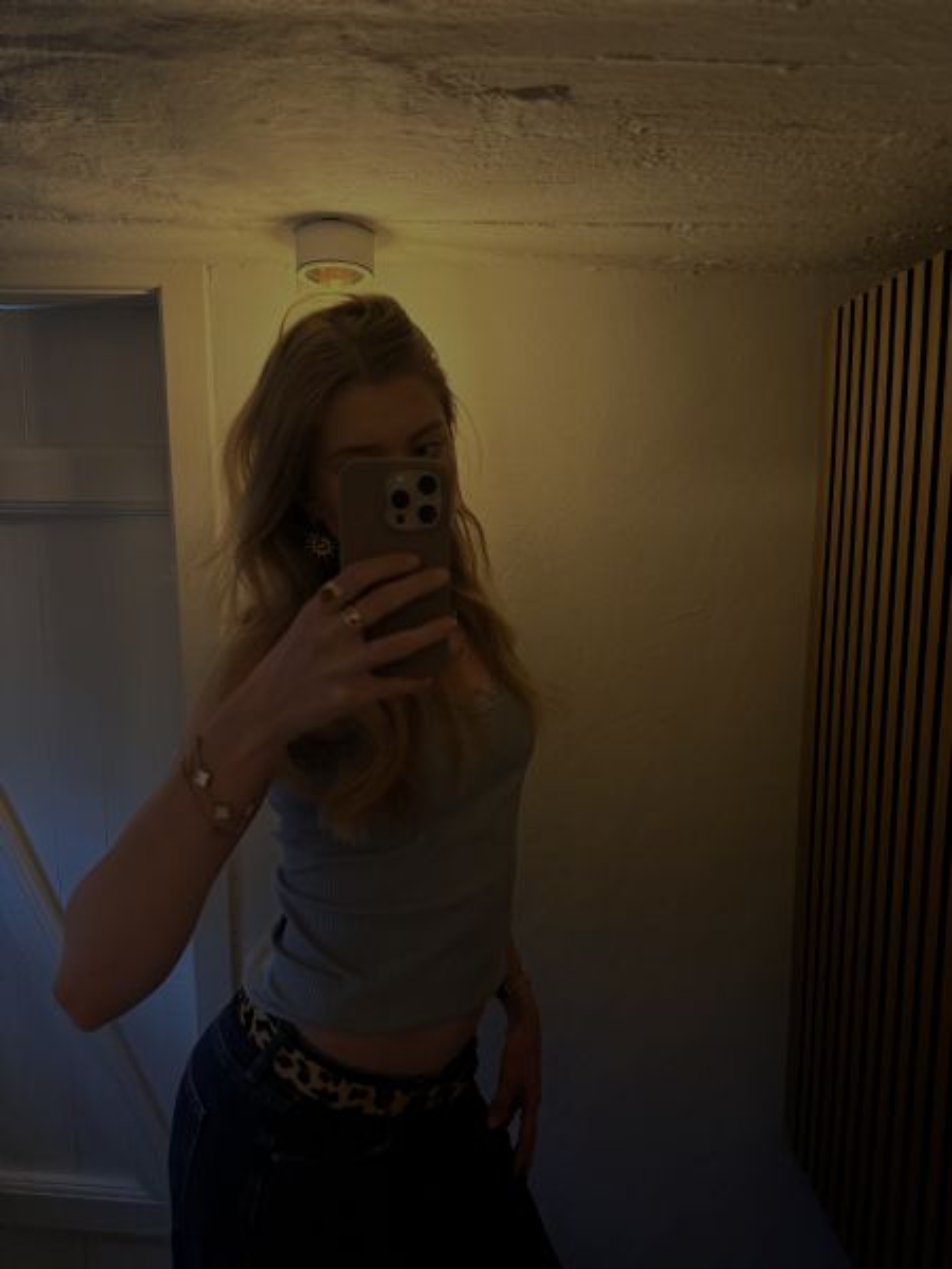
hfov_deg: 56.8
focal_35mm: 24
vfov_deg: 71.6
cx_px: 476
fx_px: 880
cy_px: 634
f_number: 1.78
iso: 400
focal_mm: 6.76
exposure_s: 1/100
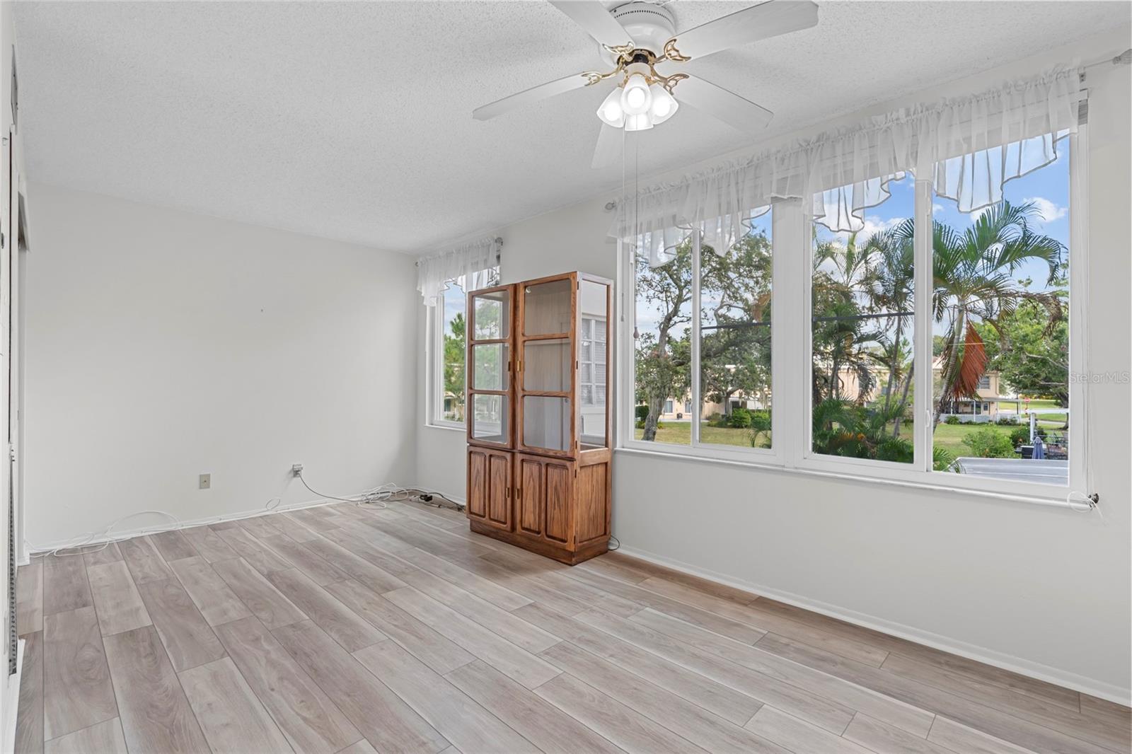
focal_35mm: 16
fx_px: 503
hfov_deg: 96.7
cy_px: 377
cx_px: 566
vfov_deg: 73.7
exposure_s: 1
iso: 250
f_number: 9
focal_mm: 16
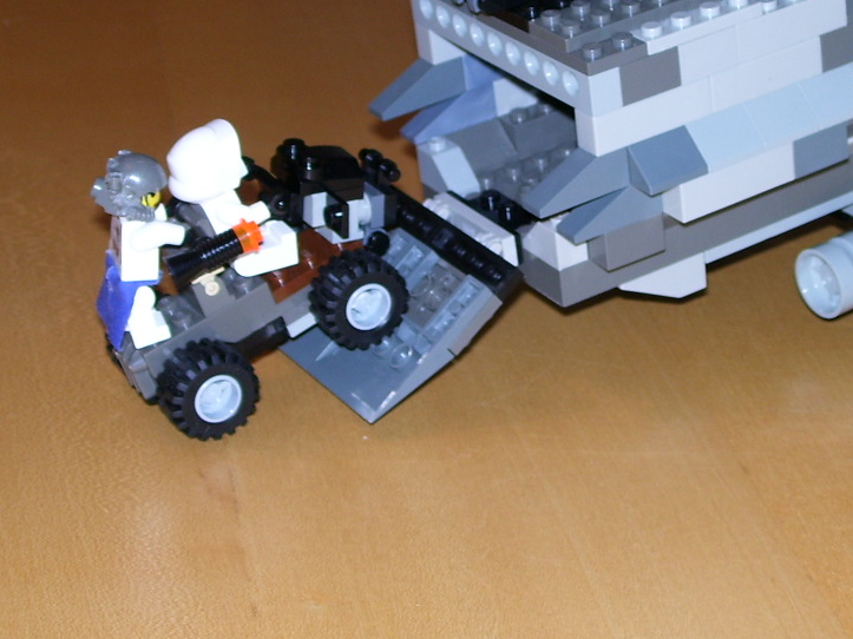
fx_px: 2291
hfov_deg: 21.0
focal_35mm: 93
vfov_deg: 15.8
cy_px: 196
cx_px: 567
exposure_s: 1/60
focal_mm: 9.4
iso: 80
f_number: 3.4
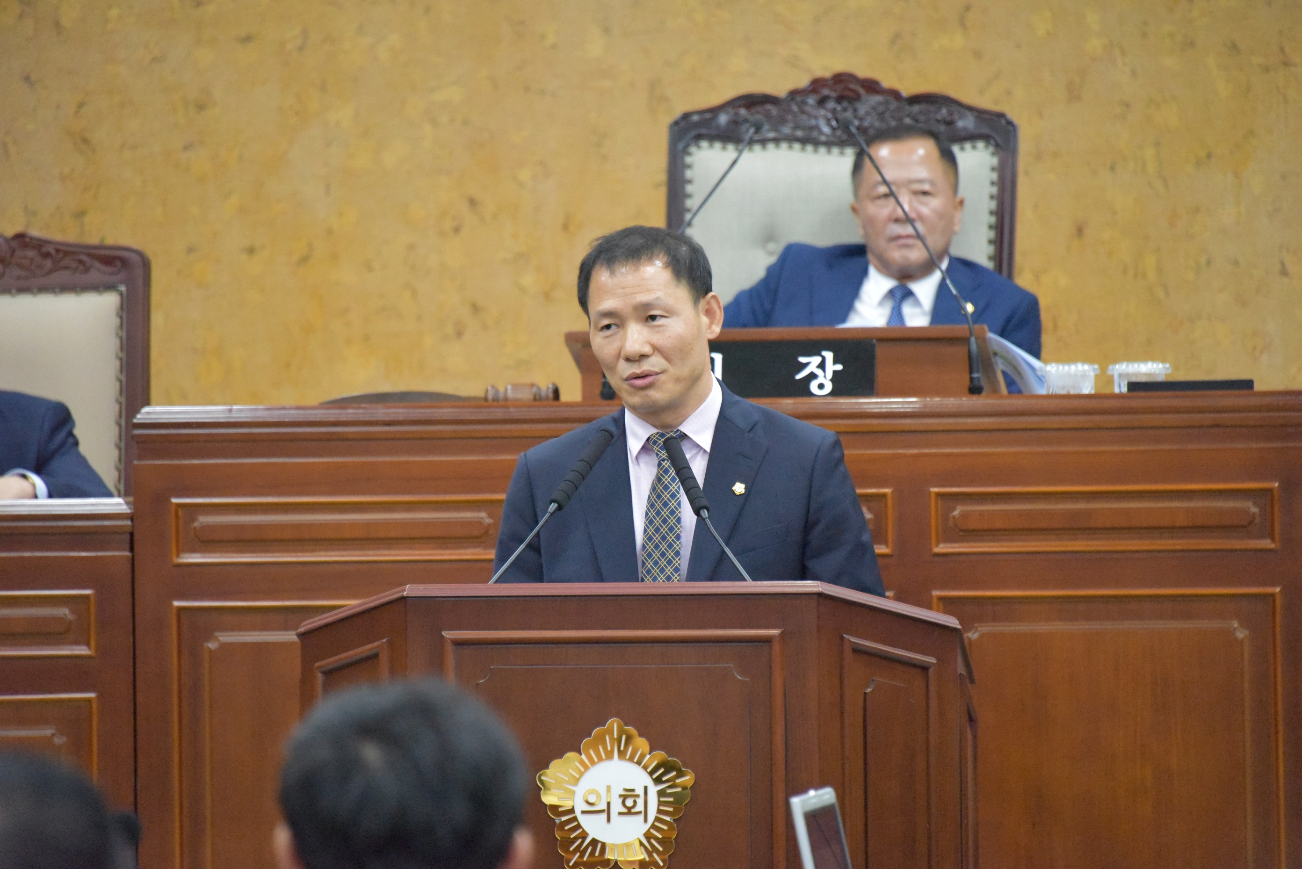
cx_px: 651
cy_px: 434
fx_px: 10853
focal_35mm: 300
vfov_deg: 4.6
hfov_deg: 6.9
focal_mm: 300
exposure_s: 1/320
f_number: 5.6
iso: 12800
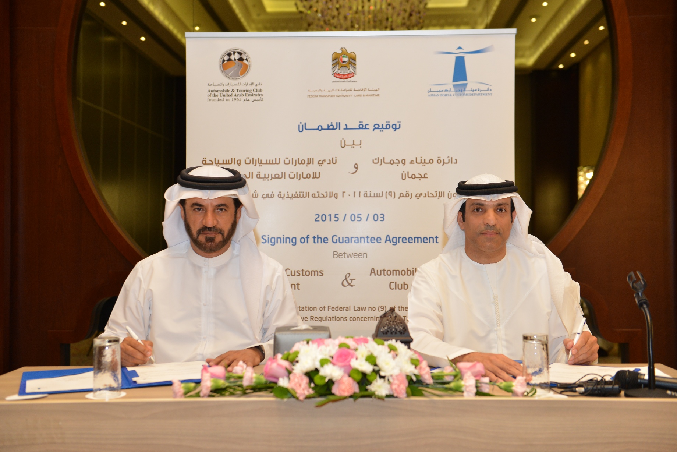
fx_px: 846
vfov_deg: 29.9
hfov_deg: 43.6
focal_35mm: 45
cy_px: 226
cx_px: 338
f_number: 3.5
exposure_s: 1/125
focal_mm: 45
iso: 1000
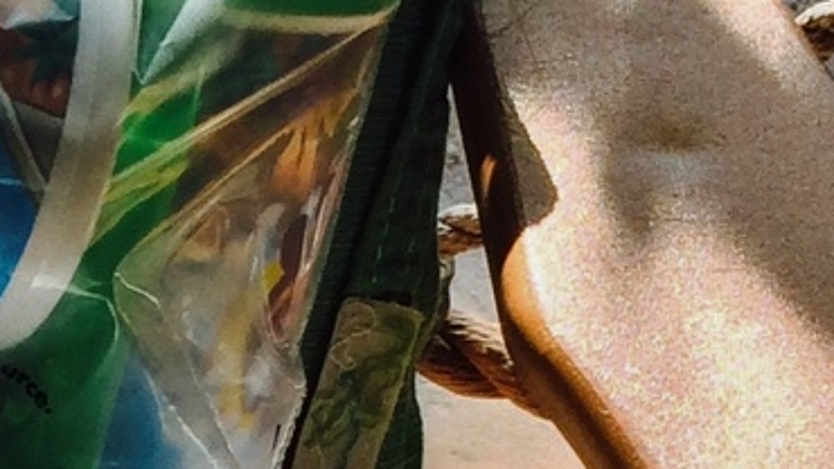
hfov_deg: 11.4
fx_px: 3869
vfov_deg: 6.8
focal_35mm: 175
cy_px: 751
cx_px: -681
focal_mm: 4.15
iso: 32
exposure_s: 1/578
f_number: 2.2
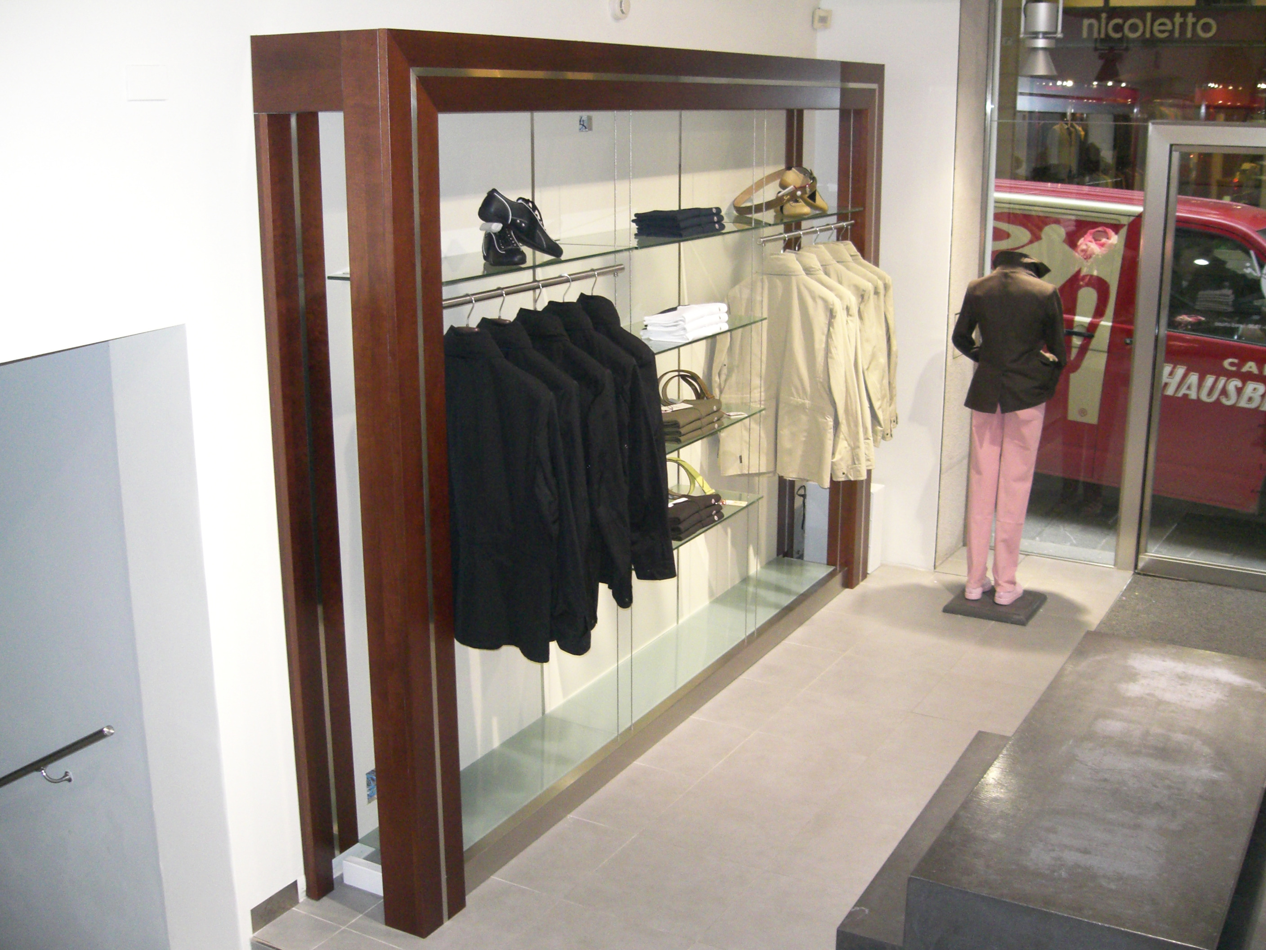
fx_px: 1390
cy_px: 475
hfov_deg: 49.0
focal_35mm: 38
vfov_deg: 37.7
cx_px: 633
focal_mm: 6.3
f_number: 3.1
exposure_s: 1/60
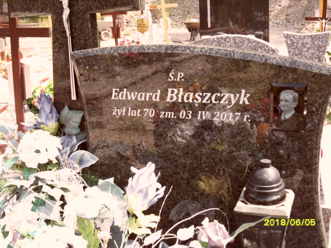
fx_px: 478
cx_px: 166
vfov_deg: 29.1
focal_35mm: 50
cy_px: 124
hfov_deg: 38.2
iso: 80
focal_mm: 8.2
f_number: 3.8
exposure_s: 1/250
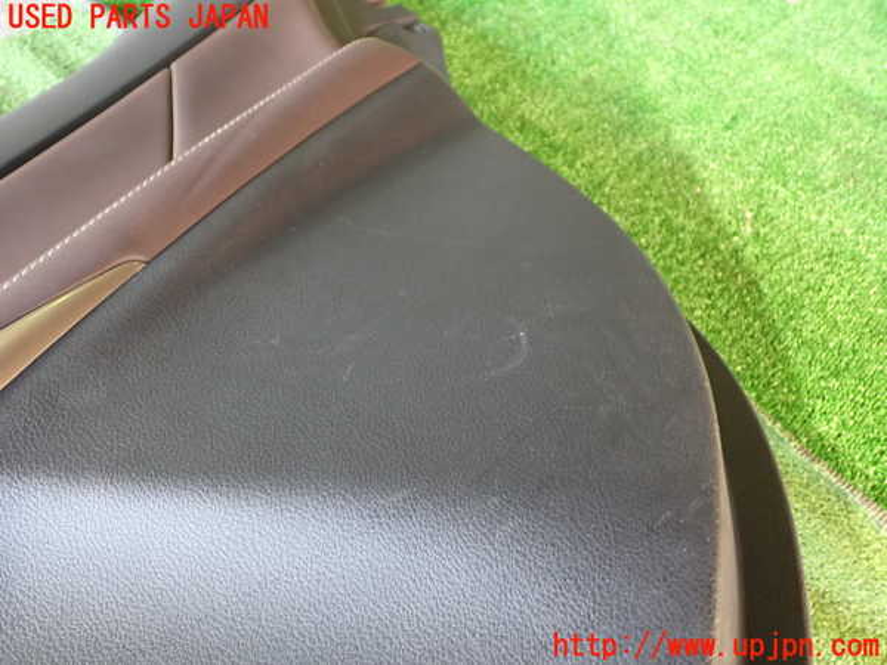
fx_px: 922
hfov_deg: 51.4
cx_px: 444
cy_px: 332
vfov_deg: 39.7
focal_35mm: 36
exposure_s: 1/40
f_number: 2.5
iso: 320
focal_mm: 6.37
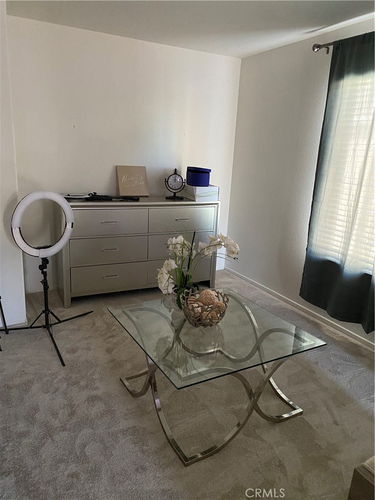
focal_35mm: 26
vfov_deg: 67.3
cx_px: 188
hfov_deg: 53.1
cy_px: 250
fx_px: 376
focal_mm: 4.25
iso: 640
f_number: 1.8
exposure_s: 1/36
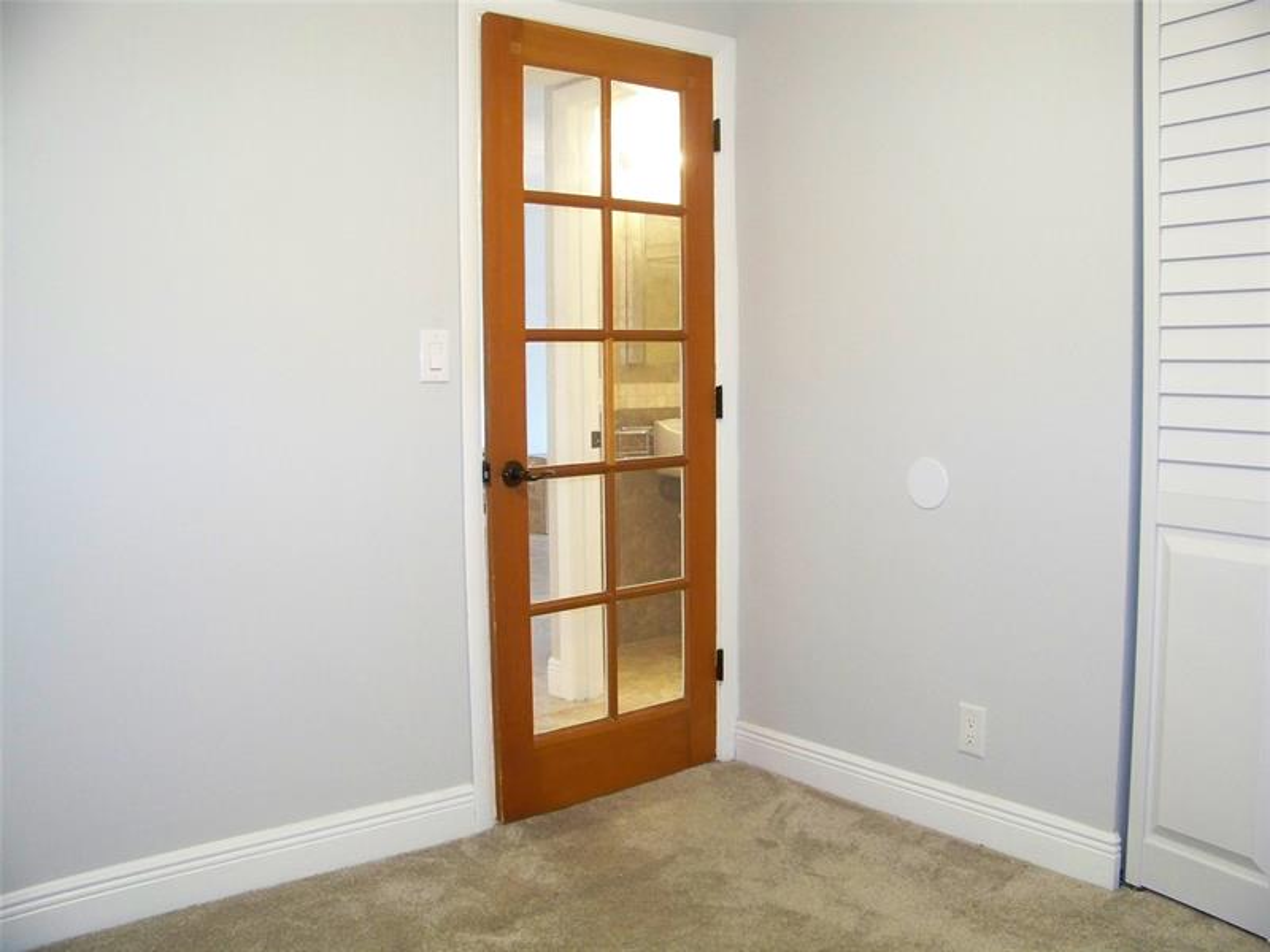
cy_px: 476
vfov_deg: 42.9
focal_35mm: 33
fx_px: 1211
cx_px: 635
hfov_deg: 55.4
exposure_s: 1/30
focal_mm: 5.85
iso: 400
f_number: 2.8
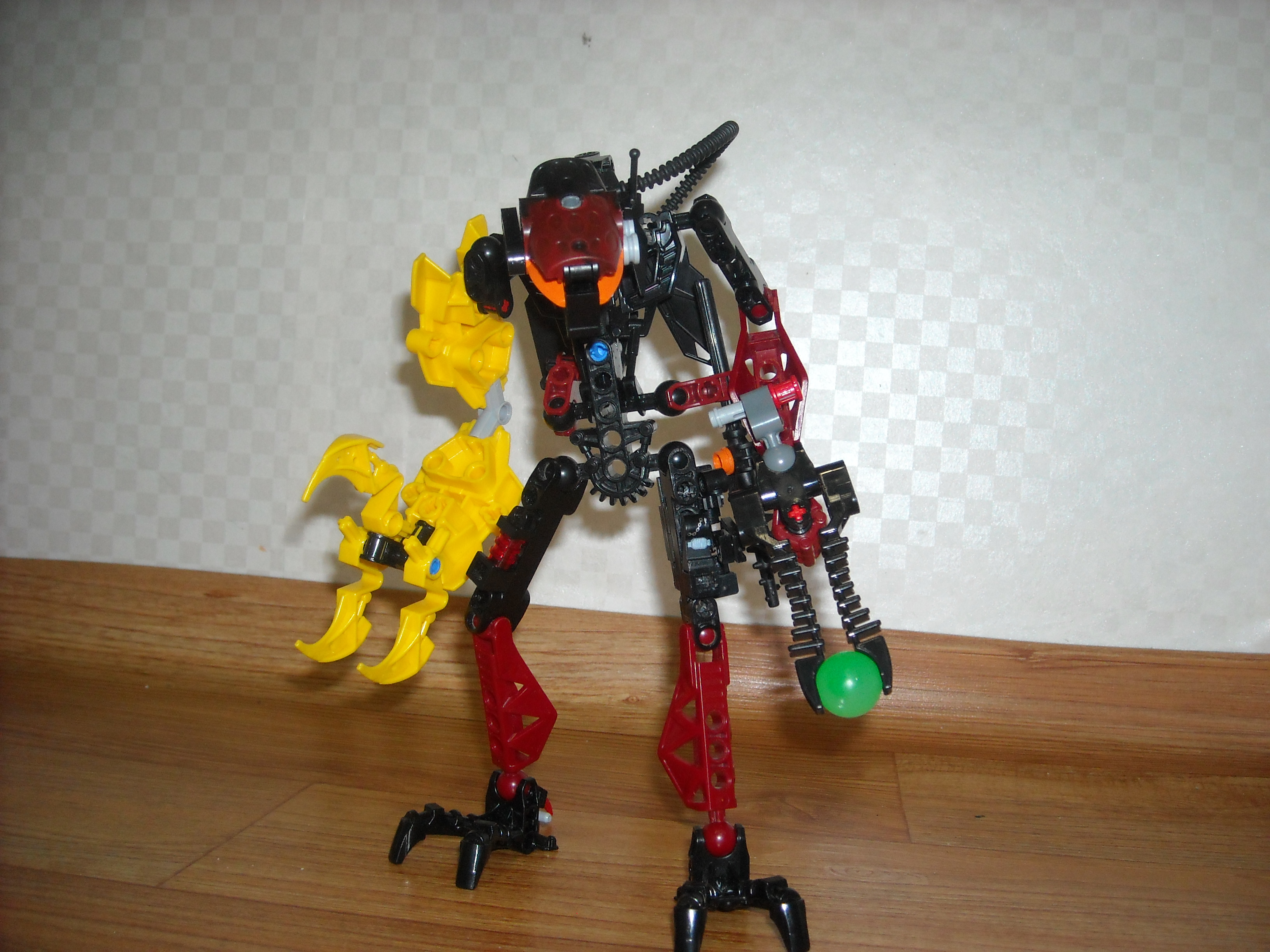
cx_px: 635
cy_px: 476
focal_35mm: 35
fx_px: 1284
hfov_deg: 52.6
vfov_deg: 40.7
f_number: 2.8
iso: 200
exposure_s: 1/60
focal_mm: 5.7
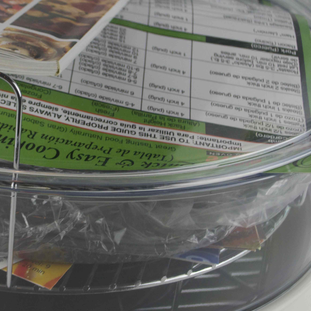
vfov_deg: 20.2
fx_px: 874
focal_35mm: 86
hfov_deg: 19.8
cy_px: 148
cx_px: 34
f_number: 5
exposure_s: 1/100
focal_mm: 26
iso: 400
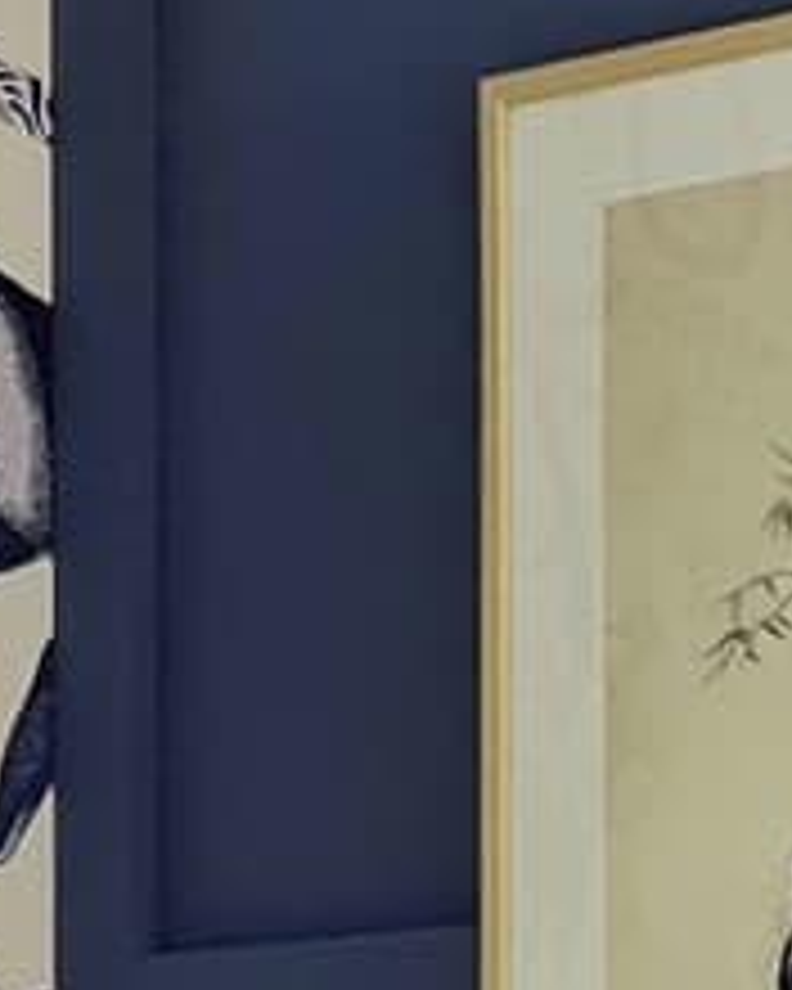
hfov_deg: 7.0
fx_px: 6505
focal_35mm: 222
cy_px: 1710
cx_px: 724
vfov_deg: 8.4
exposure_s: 1/100
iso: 160
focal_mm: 7
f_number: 1.8
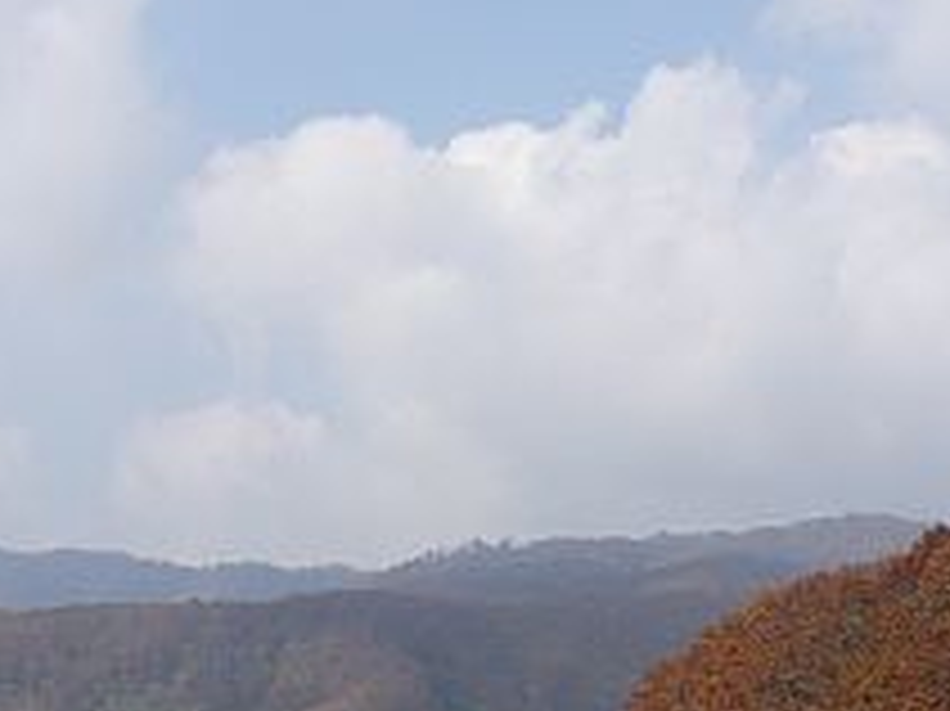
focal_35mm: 85
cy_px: 536
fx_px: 2331
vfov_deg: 17.2
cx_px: 630
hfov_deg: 22.9
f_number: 5.6
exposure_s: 1/320
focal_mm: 7.2
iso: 50
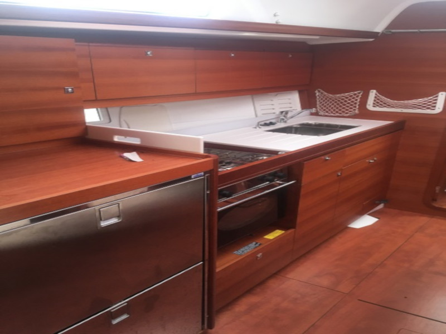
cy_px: 167
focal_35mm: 29
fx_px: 374
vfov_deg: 48.2
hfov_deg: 61.7
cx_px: 223
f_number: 2.2
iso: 50
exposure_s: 1/33
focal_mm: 4.15
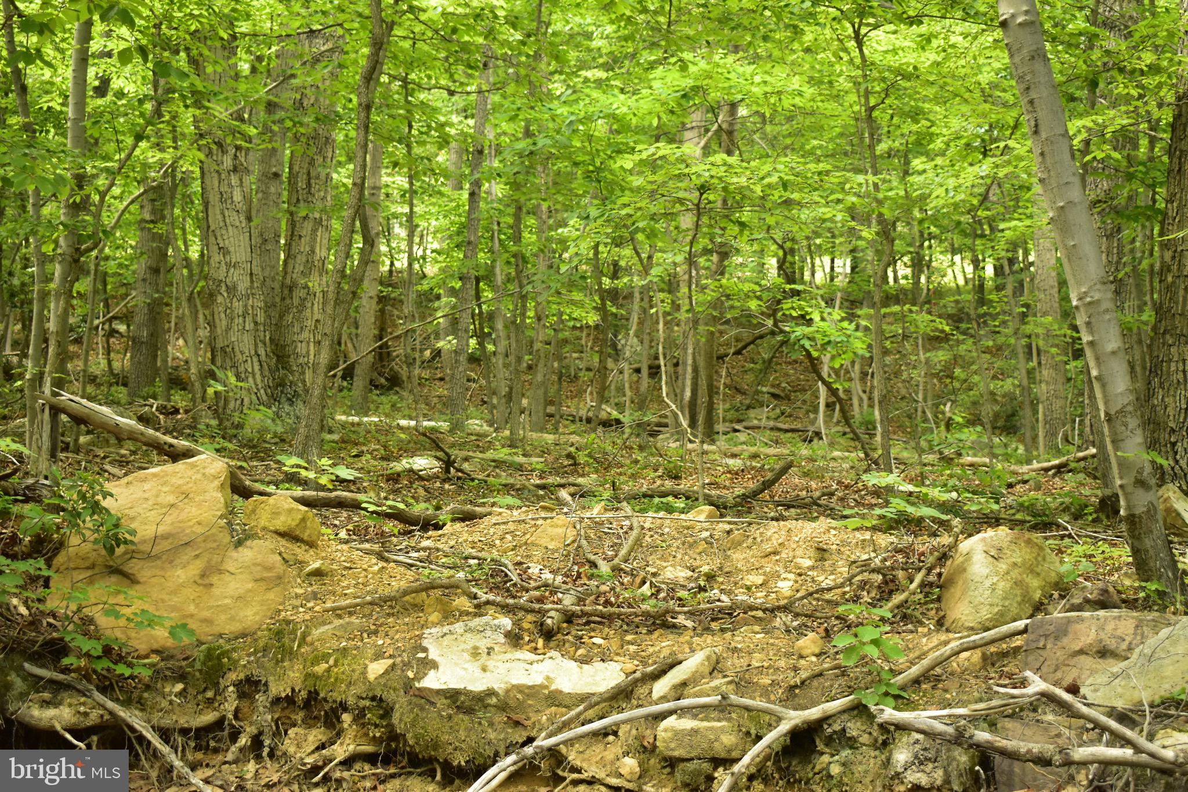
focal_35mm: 60
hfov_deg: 33.4
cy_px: 396
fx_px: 1980
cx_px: 594
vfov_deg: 22.6
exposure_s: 1/125
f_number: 4.8
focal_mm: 40
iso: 2000
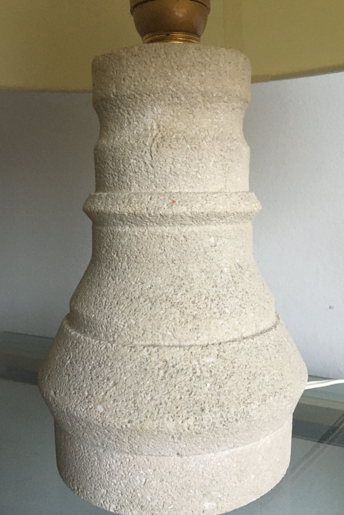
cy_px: 272
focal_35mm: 33
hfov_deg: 40.0
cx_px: 178
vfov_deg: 57.2
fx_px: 473
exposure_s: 1/33
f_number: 2.2
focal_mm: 4.15
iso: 200
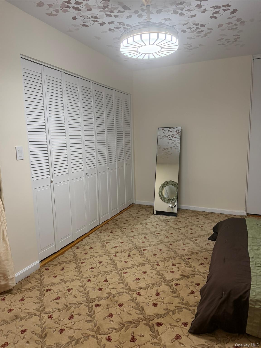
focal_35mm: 24
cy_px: 174
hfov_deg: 56.8
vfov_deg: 71.6
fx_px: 241
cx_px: 130
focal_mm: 6.76
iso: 200
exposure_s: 1/60
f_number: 1.78
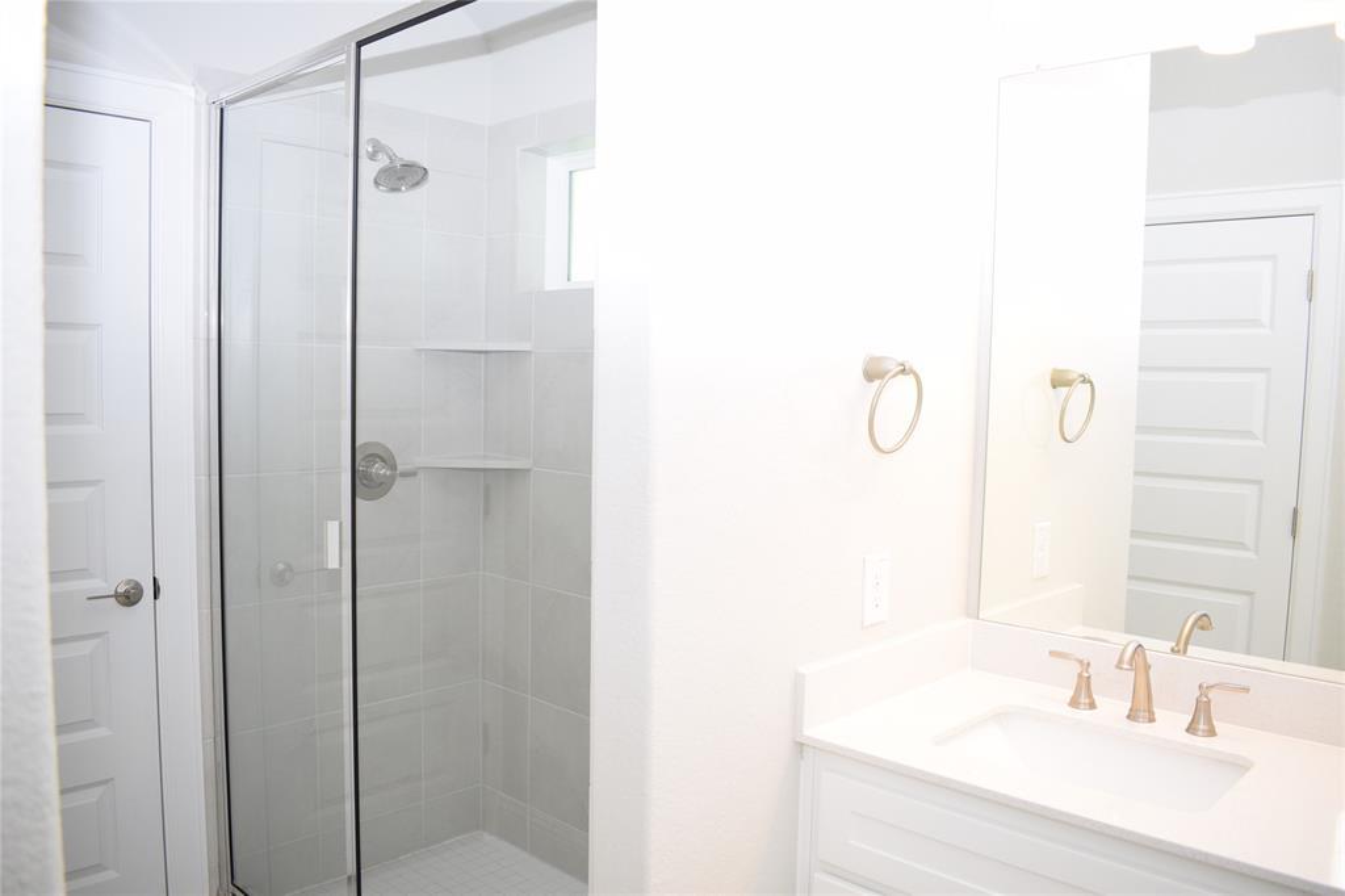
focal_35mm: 27
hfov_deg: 67.4
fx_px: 1008
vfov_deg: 47.9
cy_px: 448
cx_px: 672
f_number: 4
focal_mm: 18
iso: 400
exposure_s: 1/60
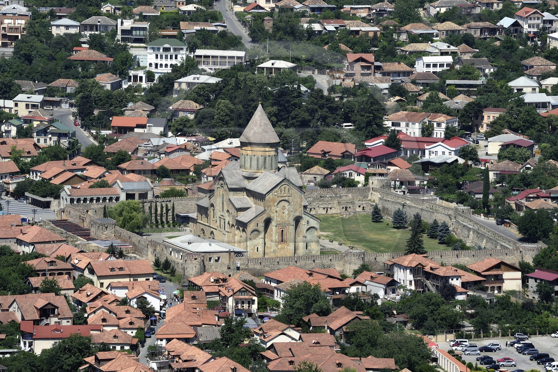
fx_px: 3098
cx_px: 279
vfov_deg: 6.9
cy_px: 186
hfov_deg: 10.3
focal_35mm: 200
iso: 200
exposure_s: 1/250
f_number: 13
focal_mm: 200
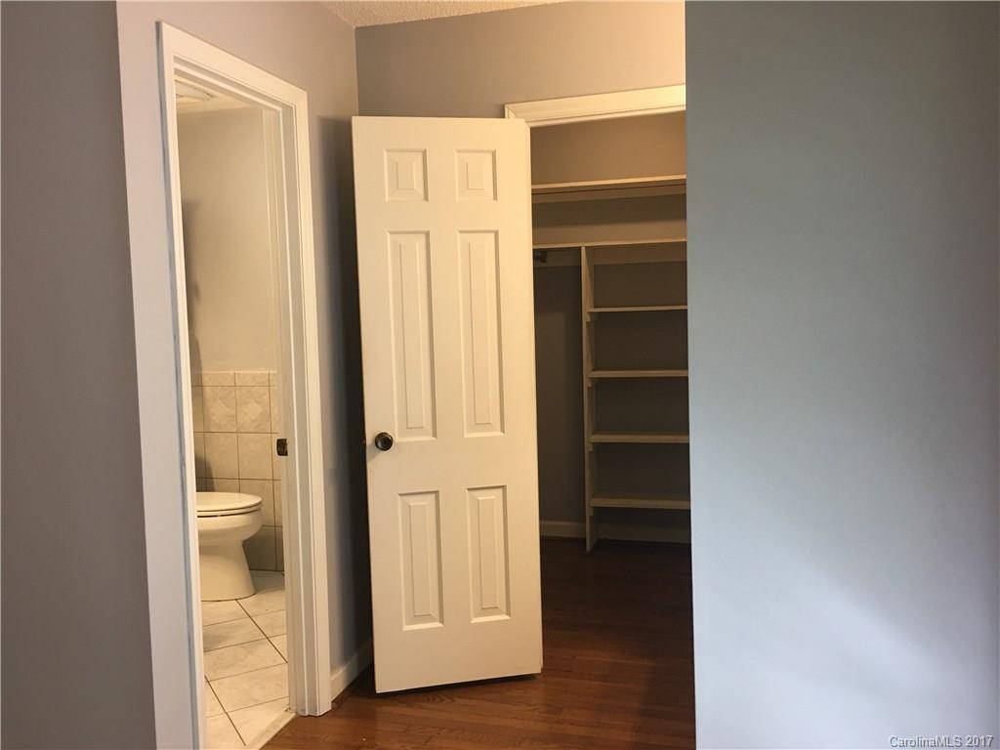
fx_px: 838
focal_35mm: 29
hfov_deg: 61.7
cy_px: 375
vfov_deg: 48.2
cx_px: 500
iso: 40
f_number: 2.2
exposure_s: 1/15
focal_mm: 4.15
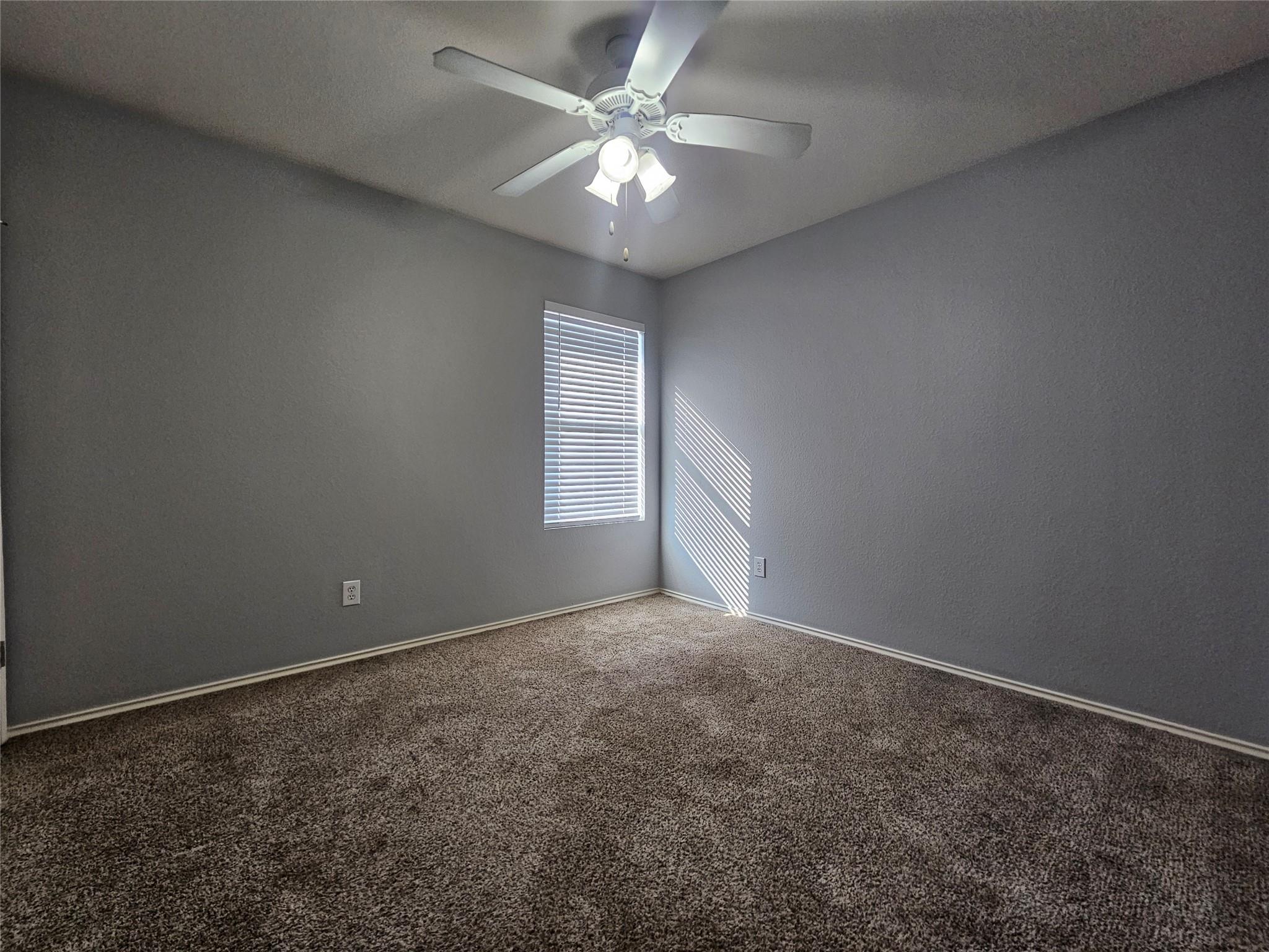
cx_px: 634
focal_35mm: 13
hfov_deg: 106.2
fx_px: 477
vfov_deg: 89.9
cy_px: 476
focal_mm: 2.2
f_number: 2.2
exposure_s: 1/100
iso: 160
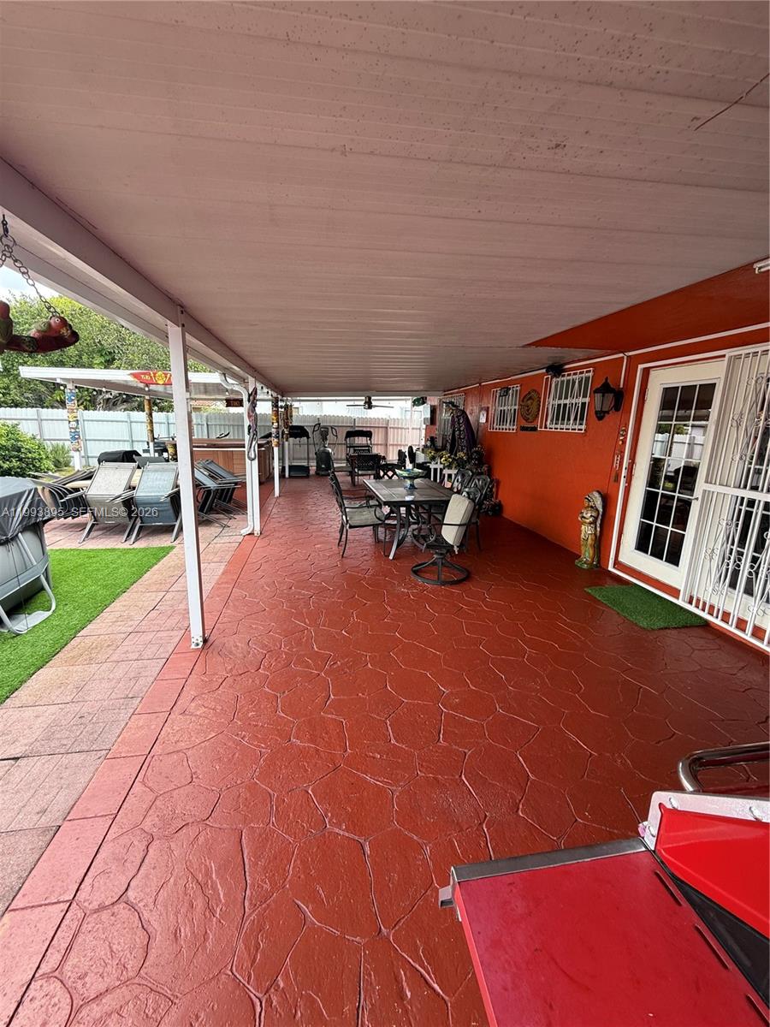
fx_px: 415
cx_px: 385
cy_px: 514
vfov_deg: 102.1
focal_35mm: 14
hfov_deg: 85.7
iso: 64
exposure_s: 1/119
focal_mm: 2.22
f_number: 2.2
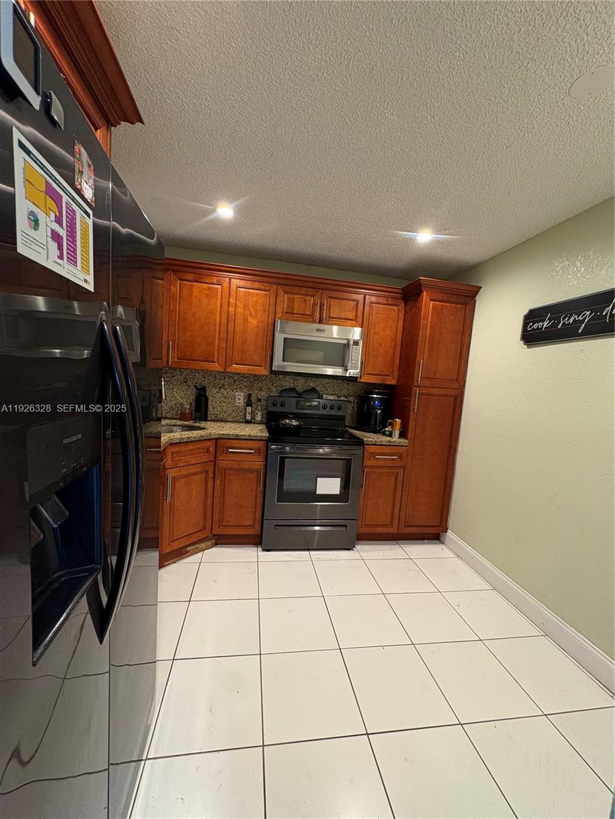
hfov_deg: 85.7
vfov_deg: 102.1
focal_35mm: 14
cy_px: 410
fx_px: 332
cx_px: 308
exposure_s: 1/60
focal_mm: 2.22
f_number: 2.2
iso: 160
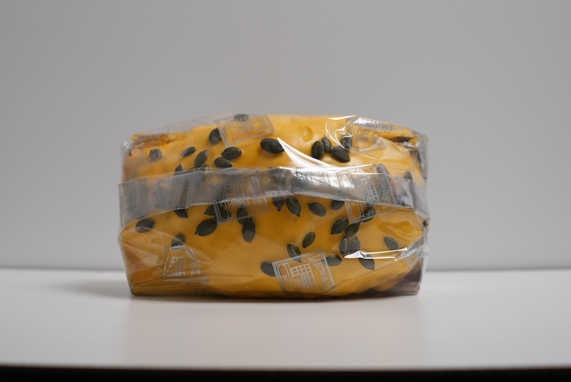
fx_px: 1714
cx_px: 286
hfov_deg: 18.9
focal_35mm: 108
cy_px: 191
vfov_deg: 12.7
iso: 160
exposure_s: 1/160
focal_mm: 72
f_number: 4
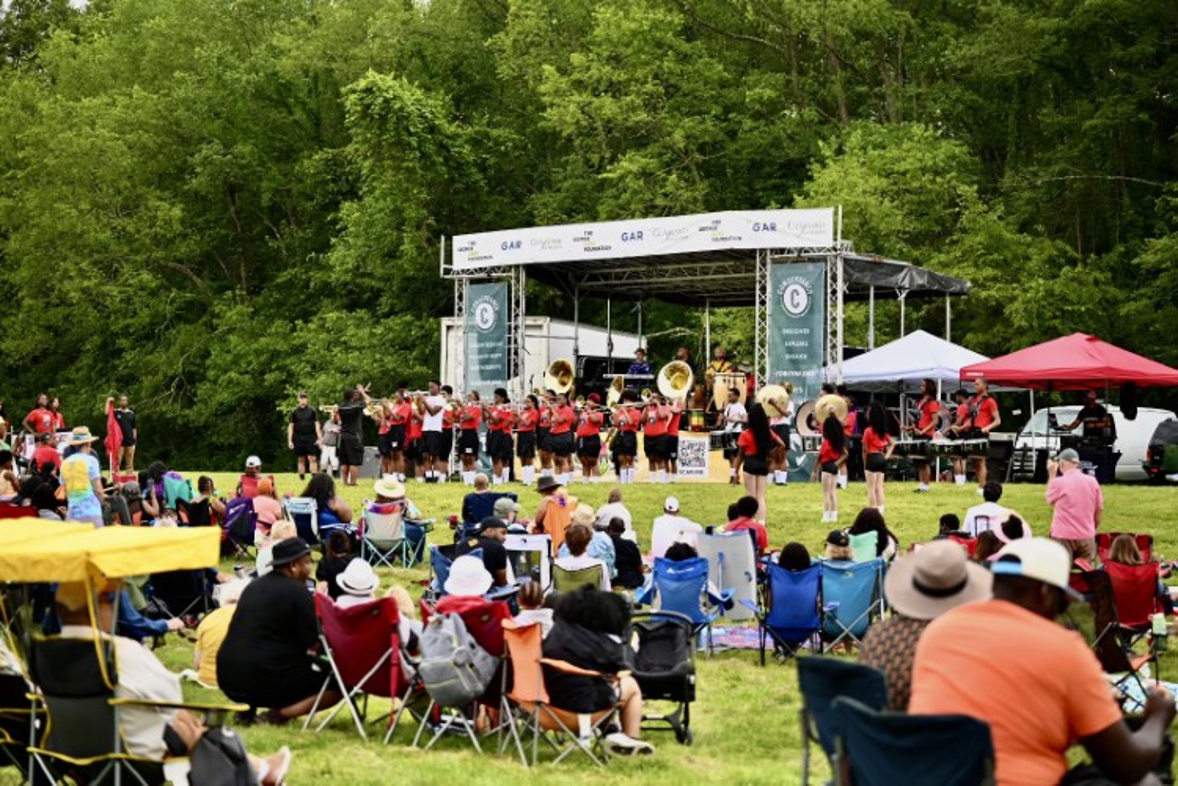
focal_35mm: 75
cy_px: 393
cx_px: 589
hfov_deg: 27.0
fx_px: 2454
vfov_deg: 18.2
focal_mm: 75
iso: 320
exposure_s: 1/320
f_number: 2.8
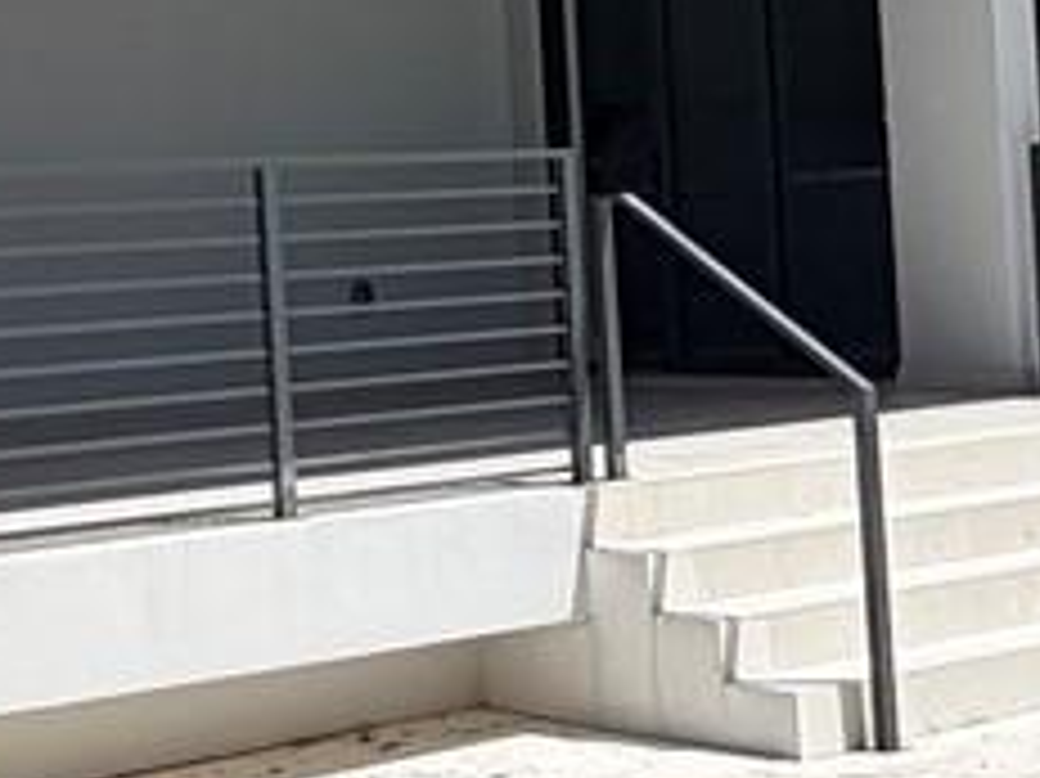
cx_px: 441
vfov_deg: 15.2
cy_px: 229
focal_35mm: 97
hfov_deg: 20.2
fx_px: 2913
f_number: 2.2
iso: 20
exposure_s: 1/1572
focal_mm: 2.22
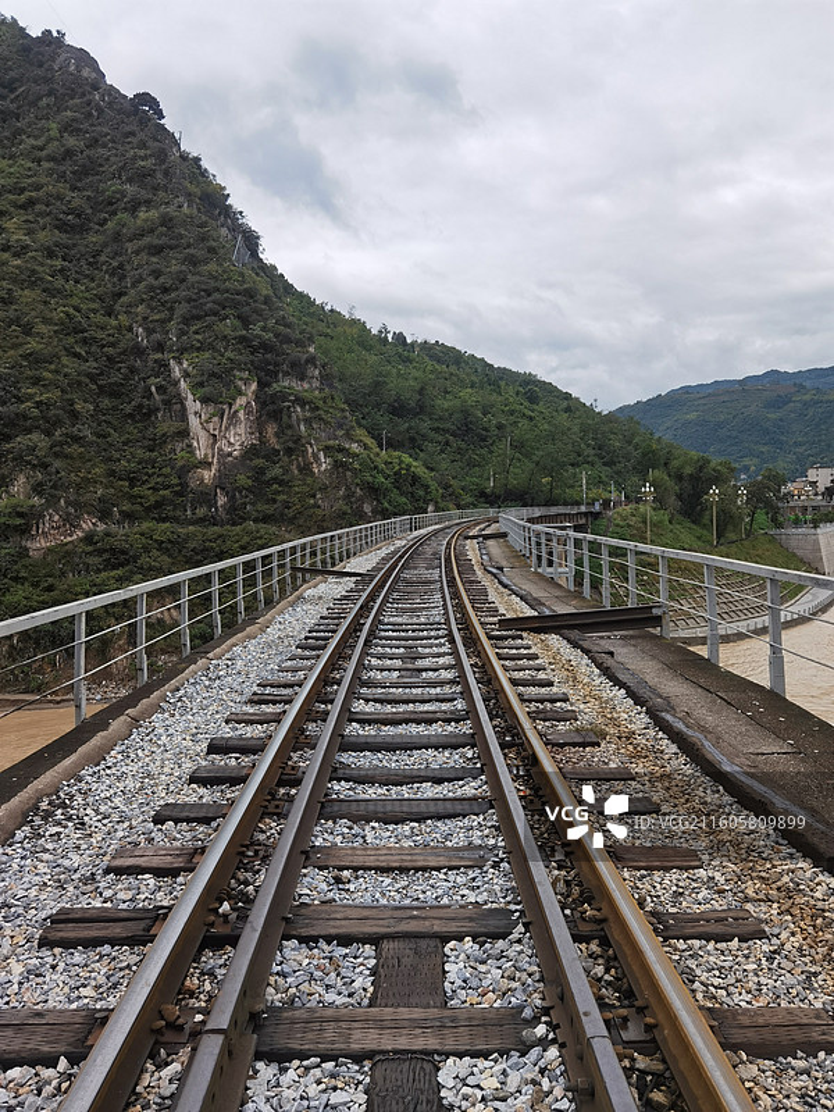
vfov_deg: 65.3
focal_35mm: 27
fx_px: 867
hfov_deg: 51.4
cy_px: 556
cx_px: 417
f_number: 1.9
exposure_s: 1/1391
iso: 50
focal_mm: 6.71
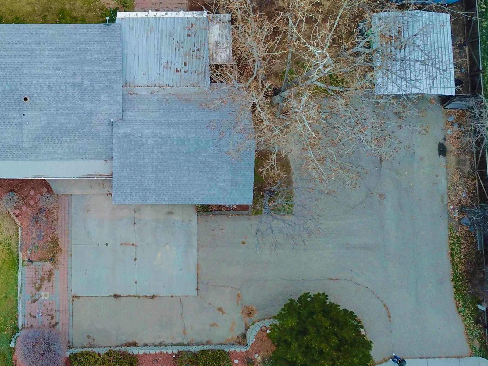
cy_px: 93
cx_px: 87
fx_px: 620
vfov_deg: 32.3
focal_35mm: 44
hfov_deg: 40.9
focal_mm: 4.73
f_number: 2.2
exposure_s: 1/25
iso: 126
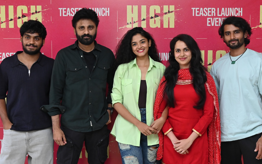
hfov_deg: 42.6
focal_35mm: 47
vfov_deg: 27.4
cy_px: 82
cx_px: 131
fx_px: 336
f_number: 8
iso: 3200
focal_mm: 31
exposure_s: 1/200
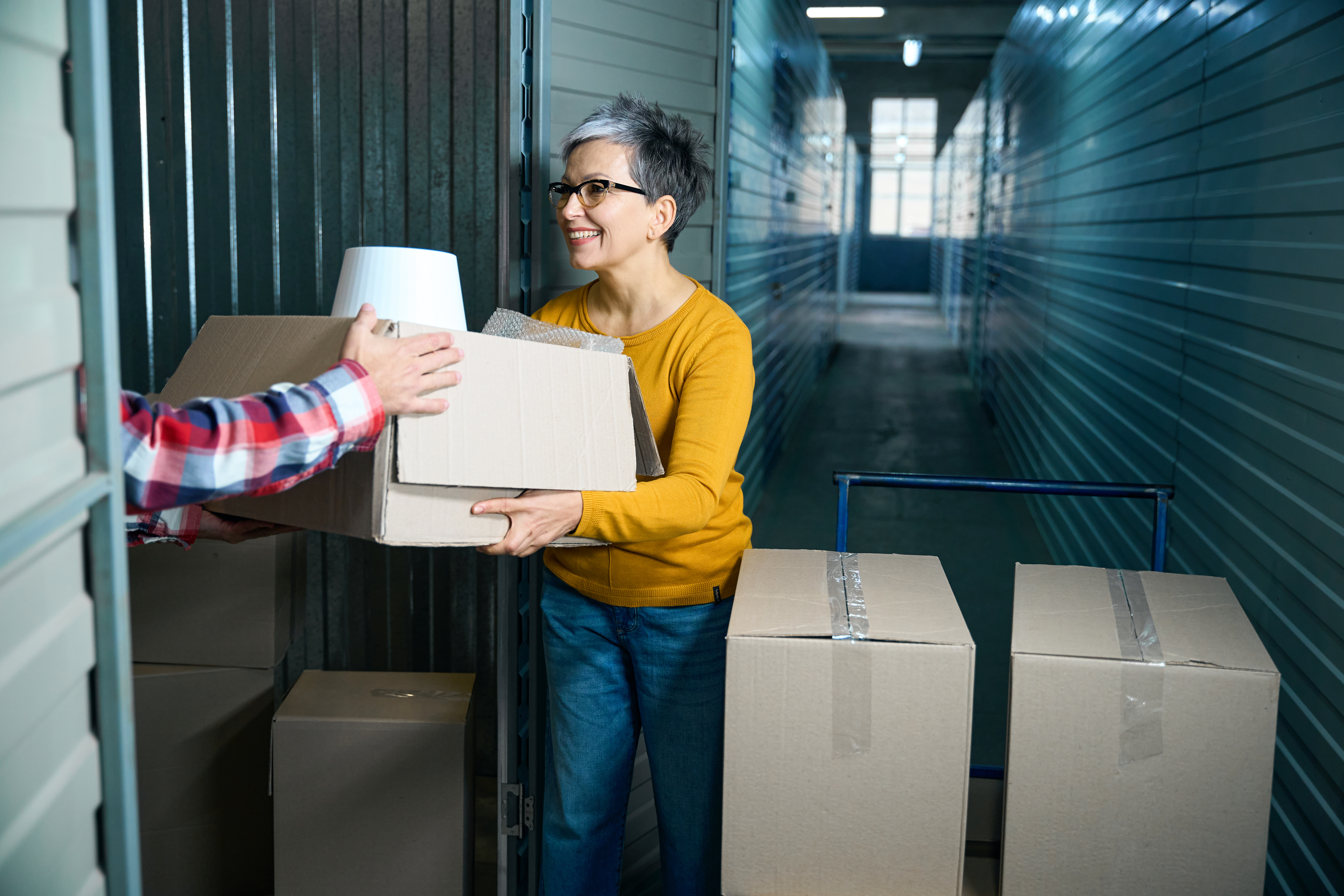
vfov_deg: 35.1
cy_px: 448
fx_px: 1419
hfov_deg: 50.7
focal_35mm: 38
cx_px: 672
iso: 1250
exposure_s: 1/250
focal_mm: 38
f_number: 2.8
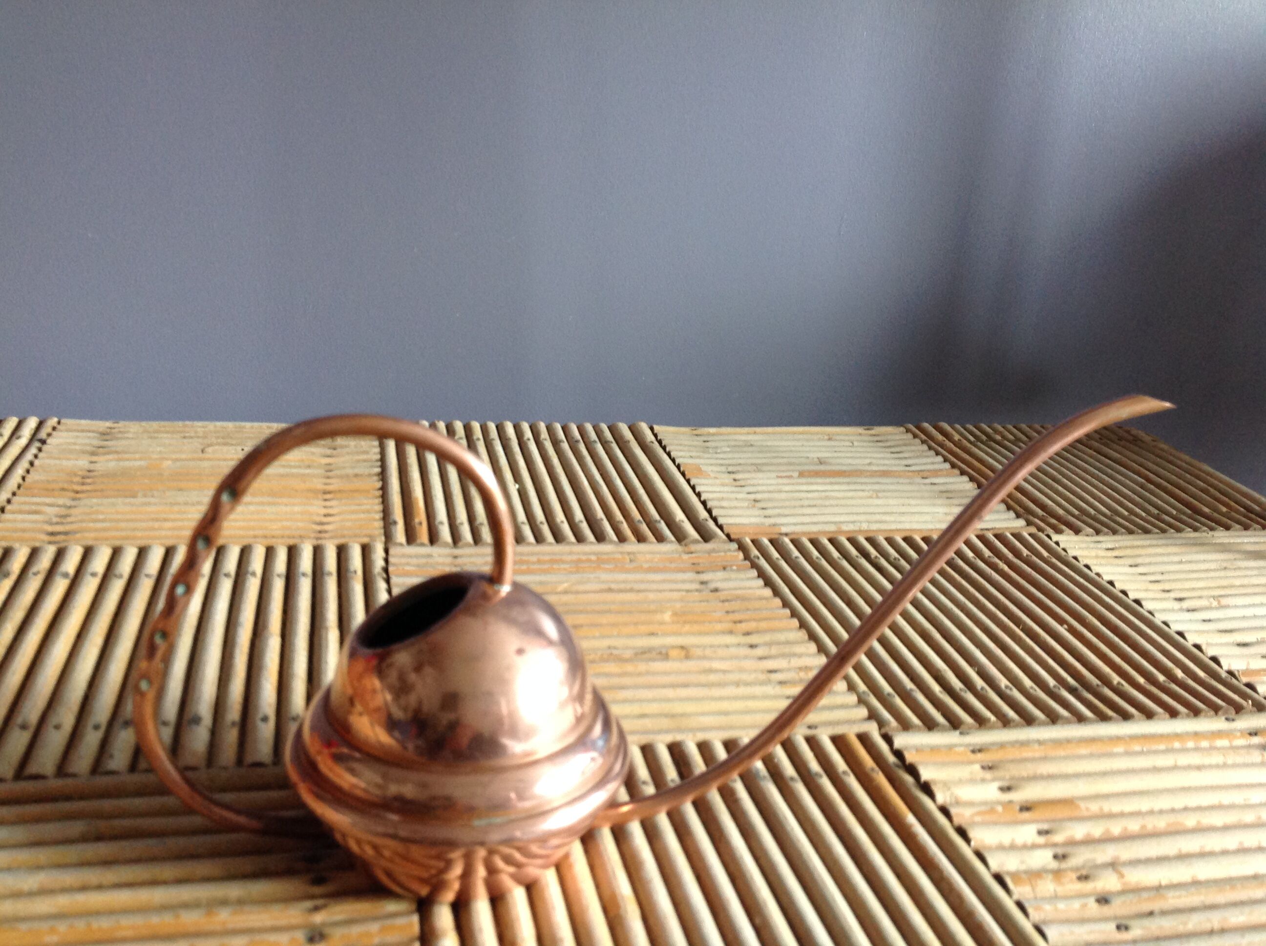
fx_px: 1278
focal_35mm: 35
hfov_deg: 52.7
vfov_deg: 40.6
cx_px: 633
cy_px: 473
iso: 125
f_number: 2.4
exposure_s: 1/15
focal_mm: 4.28
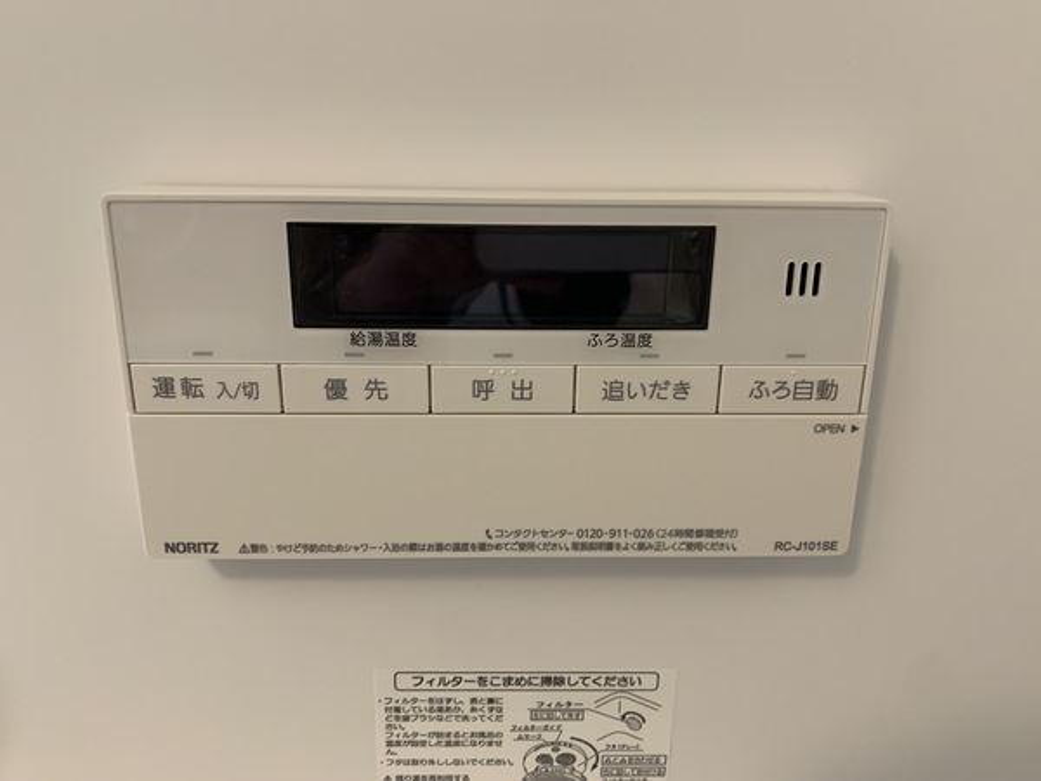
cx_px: 520
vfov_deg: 53.1
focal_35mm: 26
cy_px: 390
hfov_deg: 67.3
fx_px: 782
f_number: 1.8
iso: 160
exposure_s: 1/50
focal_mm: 4.25
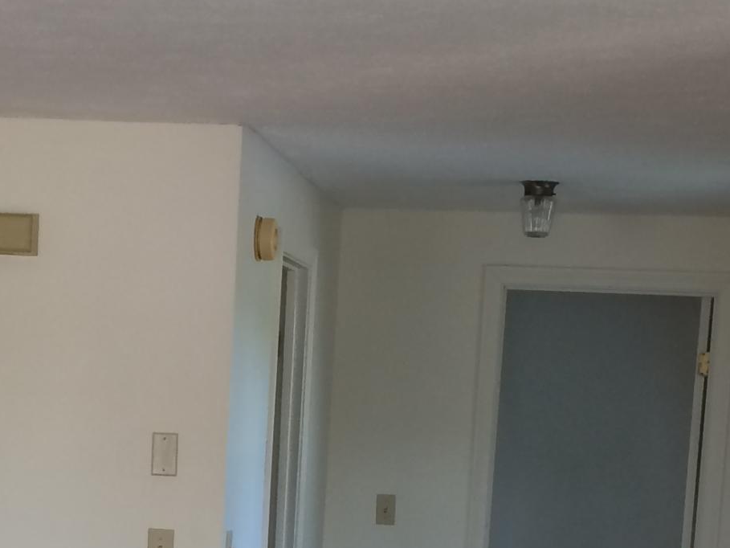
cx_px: 175
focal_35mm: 99
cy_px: 602
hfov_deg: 19.7
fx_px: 2088
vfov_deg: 14.6
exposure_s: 1/33
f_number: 2.2
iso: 100
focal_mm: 4.12
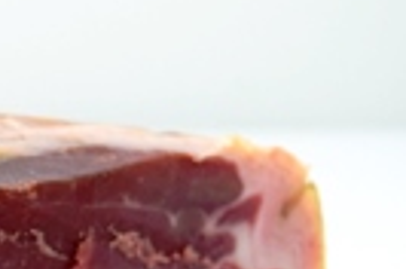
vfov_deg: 7.8
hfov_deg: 11.3
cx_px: -308
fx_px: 1924
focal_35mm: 171
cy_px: 465
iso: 400
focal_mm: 30
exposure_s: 1/125
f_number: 5
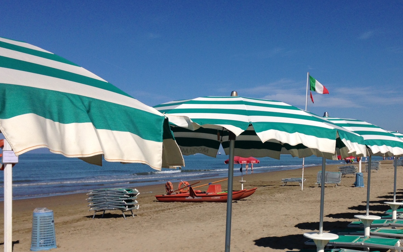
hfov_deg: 41.7
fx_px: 527
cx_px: 230
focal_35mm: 48
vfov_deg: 26.7
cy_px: 175
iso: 50
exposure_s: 1/3876
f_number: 2.4
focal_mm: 4.12
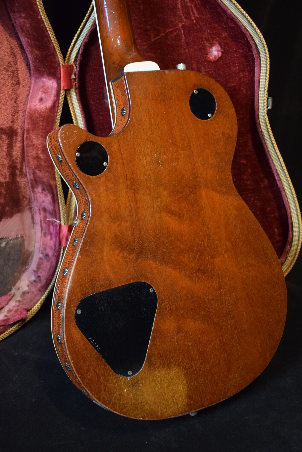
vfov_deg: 41.1
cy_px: 226
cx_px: 151
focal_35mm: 48
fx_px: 604
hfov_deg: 28.1
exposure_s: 1/30
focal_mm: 32
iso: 2200
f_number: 4.5
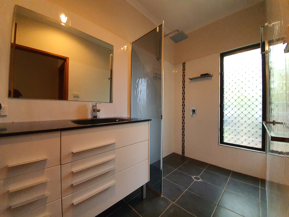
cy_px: 108
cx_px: 144
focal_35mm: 13
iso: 400
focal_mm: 1.8
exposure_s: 1/50
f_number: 2.2
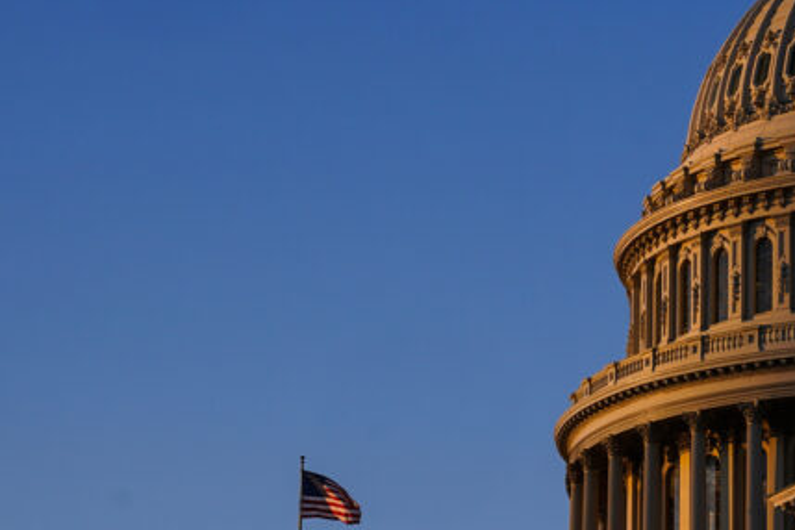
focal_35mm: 154
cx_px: 964
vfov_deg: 8.9
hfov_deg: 13.0
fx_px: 3401
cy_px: 263
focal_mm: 55
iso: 200
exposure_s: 1/200
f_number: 10
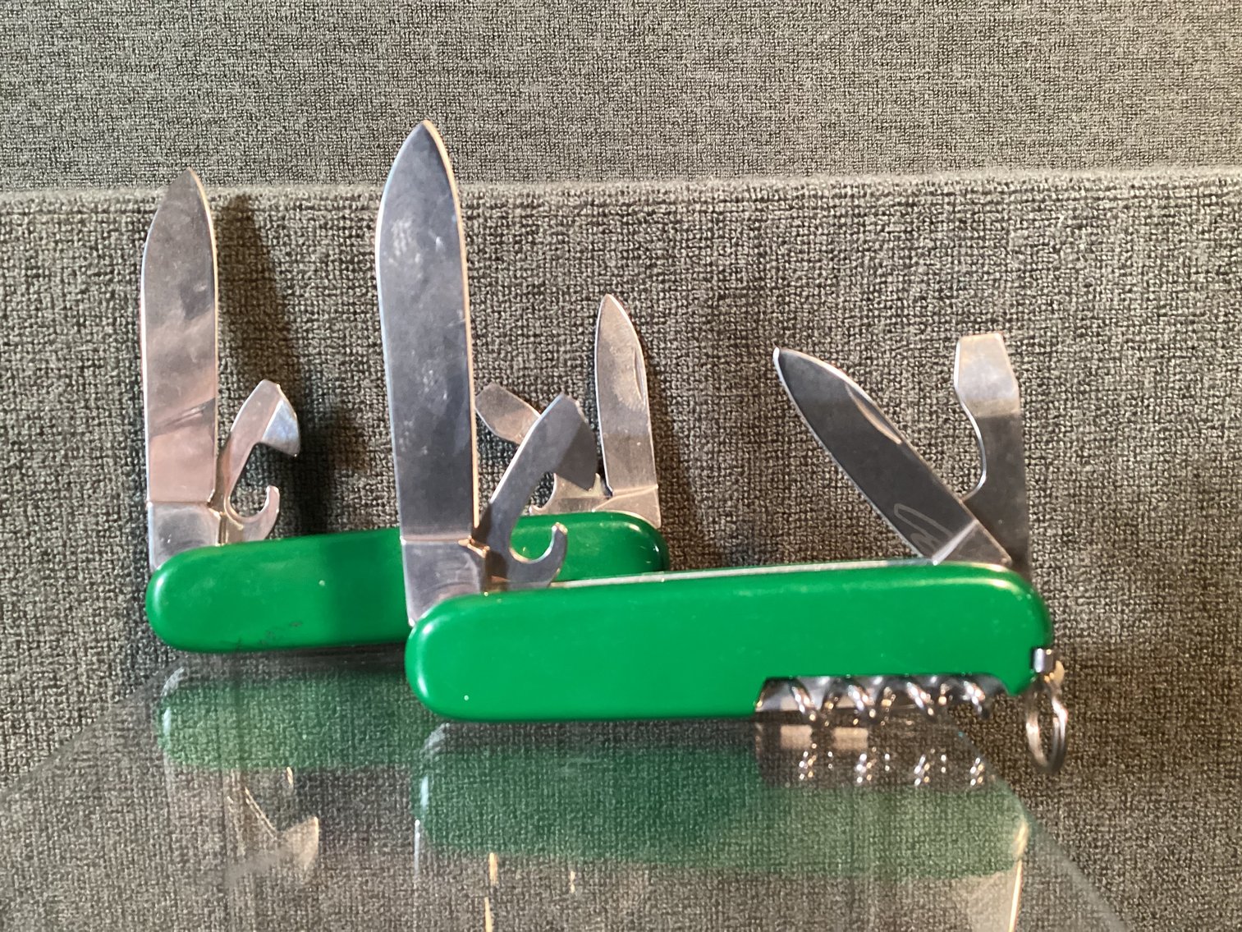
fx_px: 1112
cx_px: 621
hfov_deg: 58.3
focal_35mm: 31
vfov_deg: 45.4
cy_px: 466
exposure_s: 1/30
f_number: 2.4
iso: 400
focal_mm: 3.3
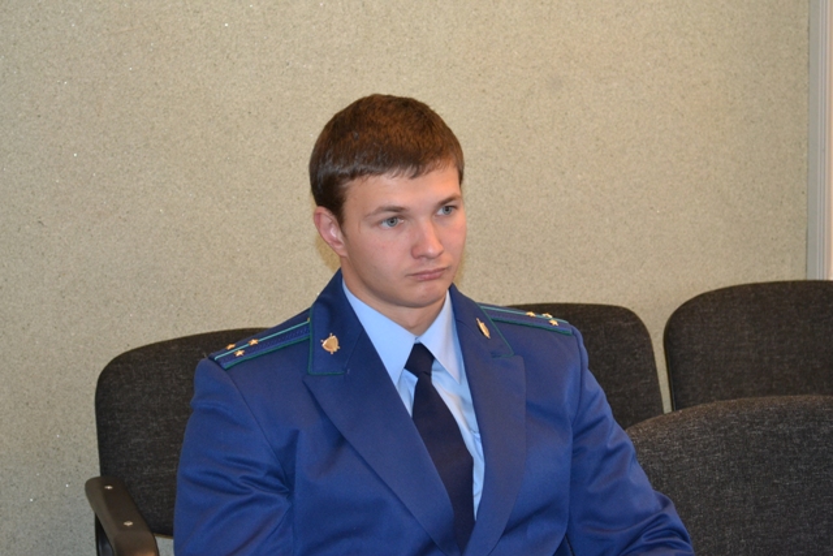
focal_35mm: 78
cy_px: 278
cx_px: 416
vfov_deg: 17.5
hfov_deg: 26.0
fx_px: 1805
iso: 1600
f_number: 5.6
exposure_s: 1/60
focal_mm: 52
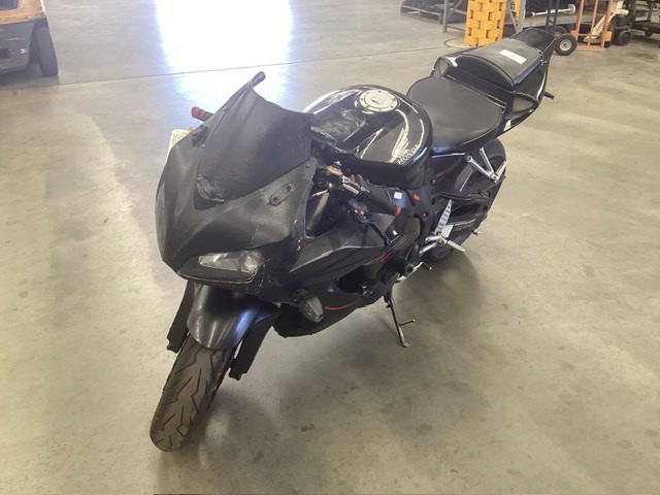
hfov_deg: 58.4
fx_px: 591
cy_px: 248
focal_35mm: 31
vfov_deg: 45.4
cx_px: 330
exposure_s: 1/60
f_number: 2.4
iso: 64
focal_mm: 3.3
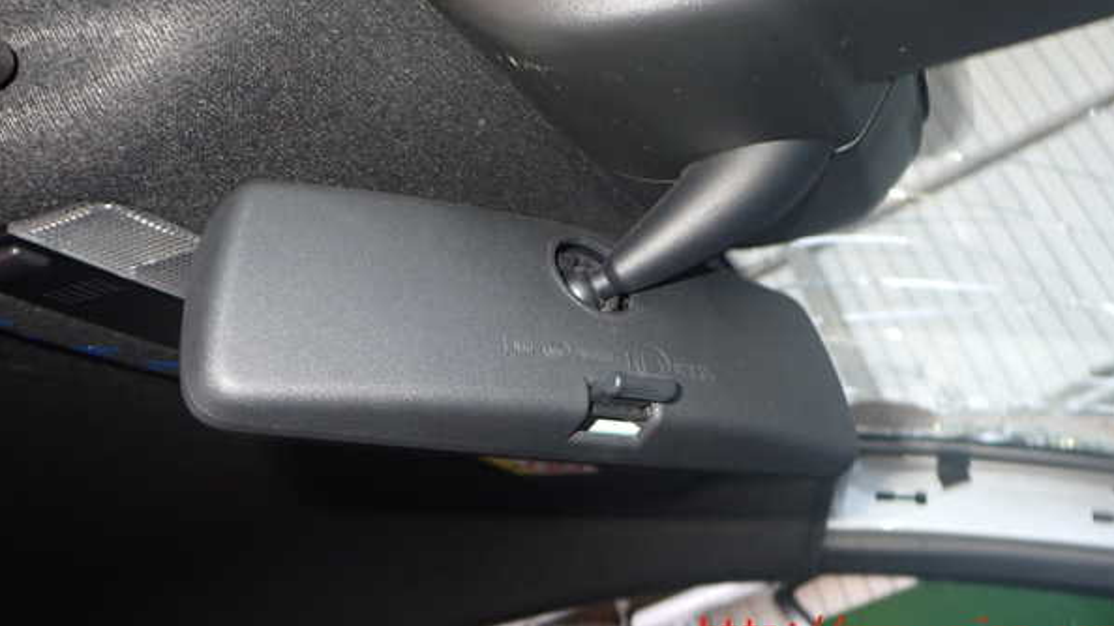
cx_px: 561
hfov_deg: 59.5
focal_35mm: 33
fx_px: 975
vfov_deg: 35.4
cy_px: 238
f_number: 6.3
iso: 320
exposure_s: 1/30
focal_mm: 5.4
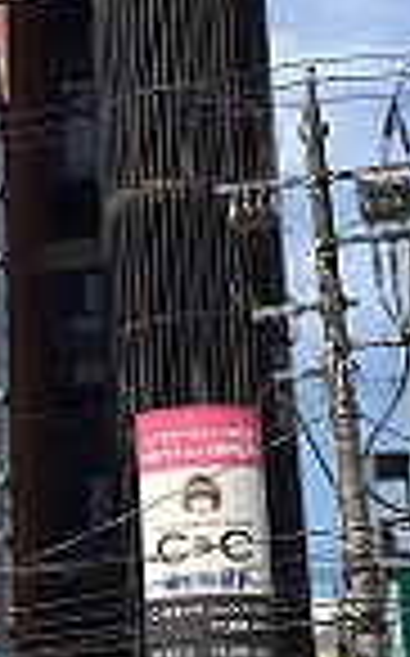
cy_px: 346
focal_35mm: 101
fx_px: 1809
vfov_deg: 20.6
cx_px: -117
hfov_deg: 12.5
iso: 25
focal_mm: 4.15
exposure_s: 1/1479
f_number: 2.2
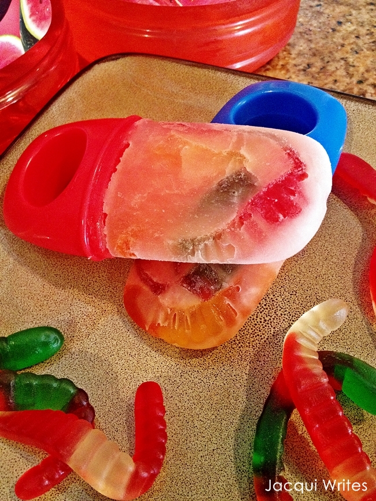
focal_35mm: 35
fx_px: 507
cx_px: 188
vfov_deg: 52.6
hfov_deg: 40.7
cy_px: 250
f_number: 2.4
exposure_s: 1/20
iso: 400
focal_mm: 4.28
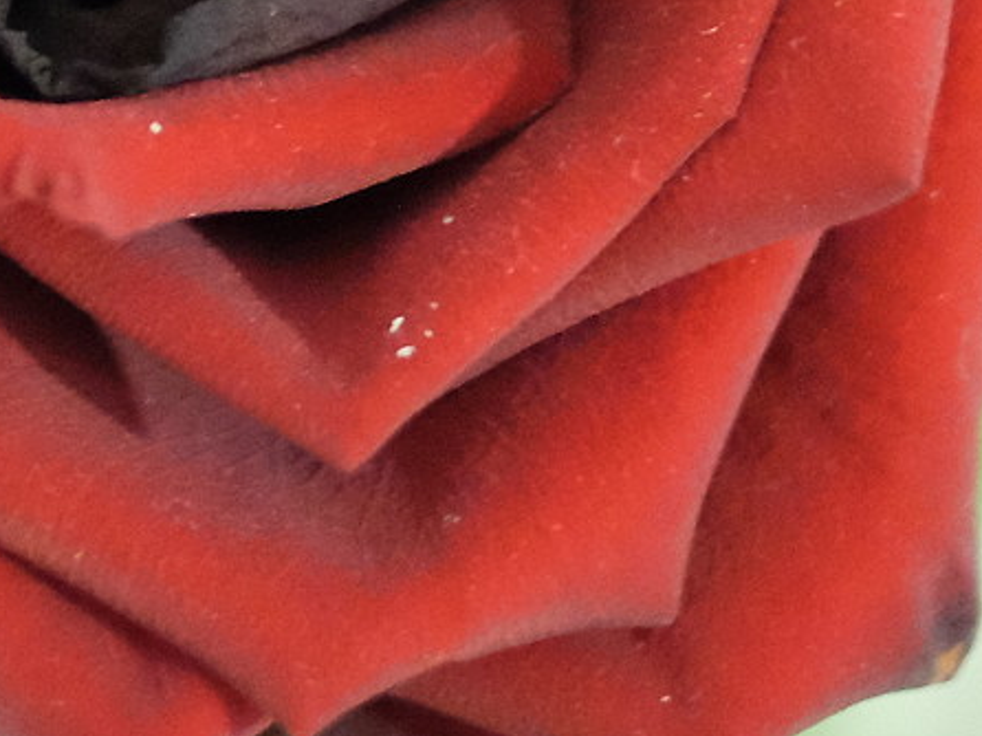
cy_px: -412
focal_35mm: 435
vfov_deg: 3.4
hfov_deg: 4.6
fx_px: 12334
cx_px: 324
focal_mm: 56
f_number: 1.2
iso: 4000
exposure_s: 1/60
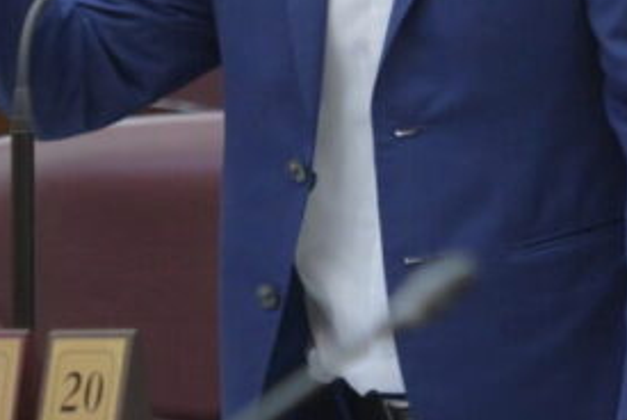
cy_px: -188
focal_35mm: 751
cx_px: 299
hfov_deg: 2.7
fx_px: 13094
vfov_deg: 1.8
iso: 2500
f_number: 2.8
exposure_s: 1/200
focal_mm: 135
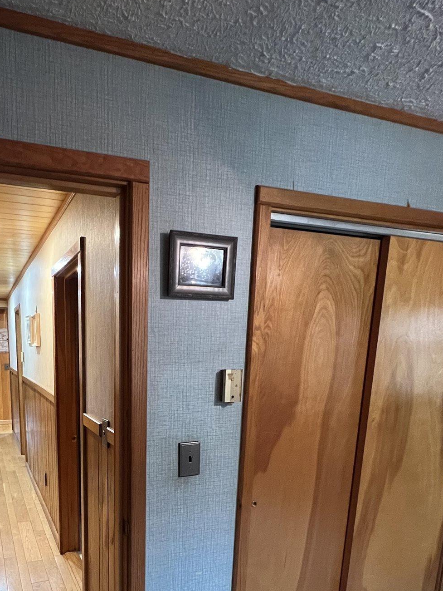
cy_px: 429
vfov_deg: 69.9
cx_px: 127
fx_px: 392
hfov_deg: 56.8
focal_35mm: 23
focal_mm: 1.57
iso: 500
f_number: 1.8
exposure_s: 1/60
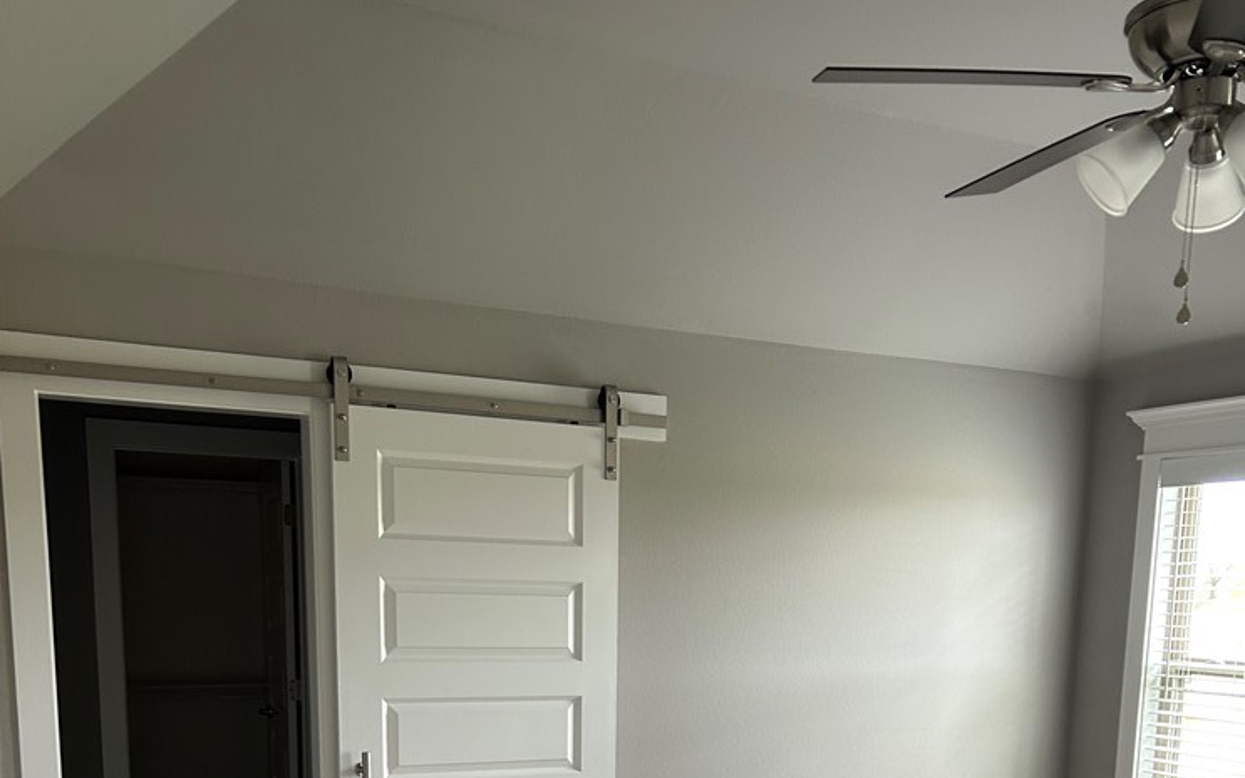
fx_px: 1289
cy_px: 803
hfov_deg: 51.5
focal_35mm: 38
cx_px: 642
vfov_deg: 30.8
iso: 125
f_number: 1.5
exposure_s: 1/60
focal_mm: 5.7
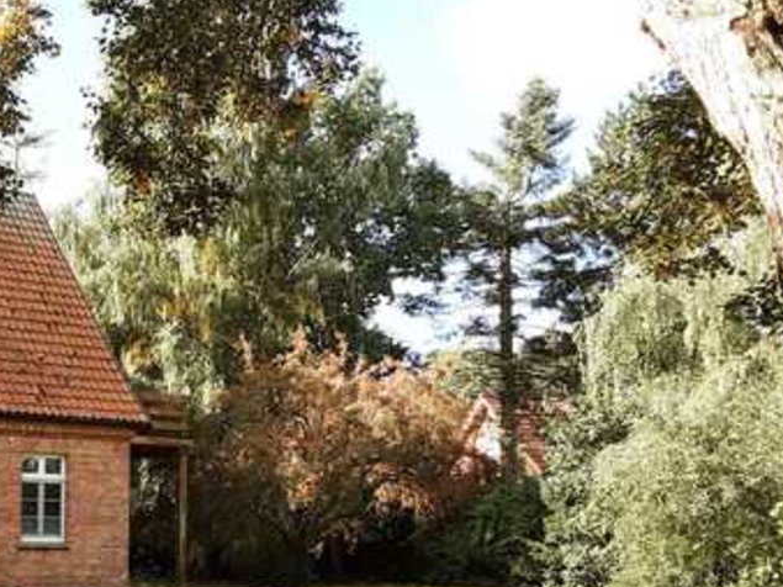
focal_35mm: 51
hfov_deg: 35.6
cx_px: 101
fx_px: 1153
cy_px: 425
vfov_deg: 28.2
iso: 40
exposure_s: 1/278
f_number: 1.9
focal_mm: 2.91
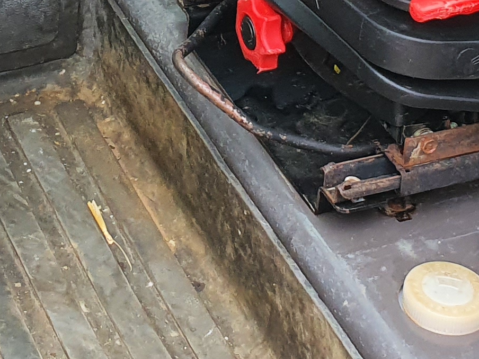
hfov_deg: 16.8
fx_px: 1605
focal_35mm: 116
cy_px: -268
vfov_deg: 11.9
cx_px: 75
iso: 80
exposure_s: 1/120
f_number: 2.4
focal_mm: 4.32
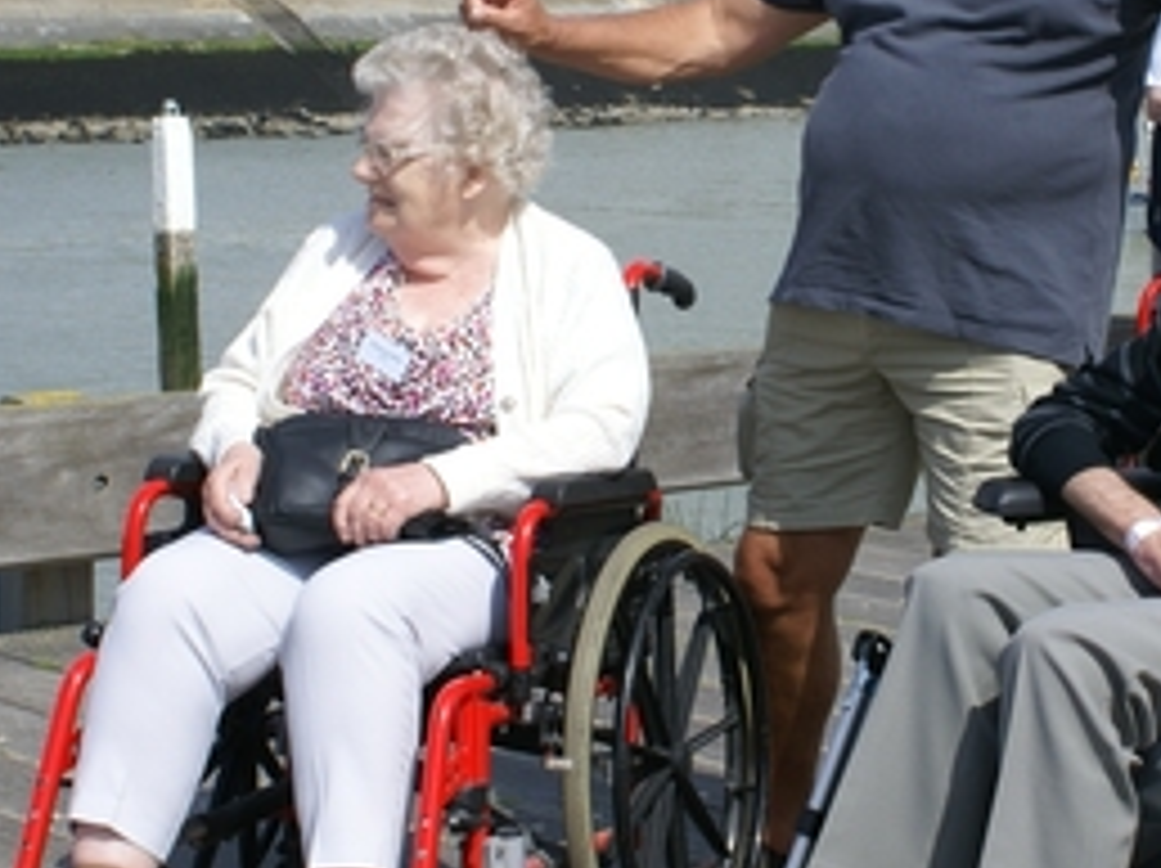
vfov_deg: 15.6
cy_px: 247
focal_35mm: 94
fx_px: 3150
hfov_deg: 20.7
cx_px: 850
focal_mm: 28
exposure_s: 1/250
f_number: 9
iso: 100
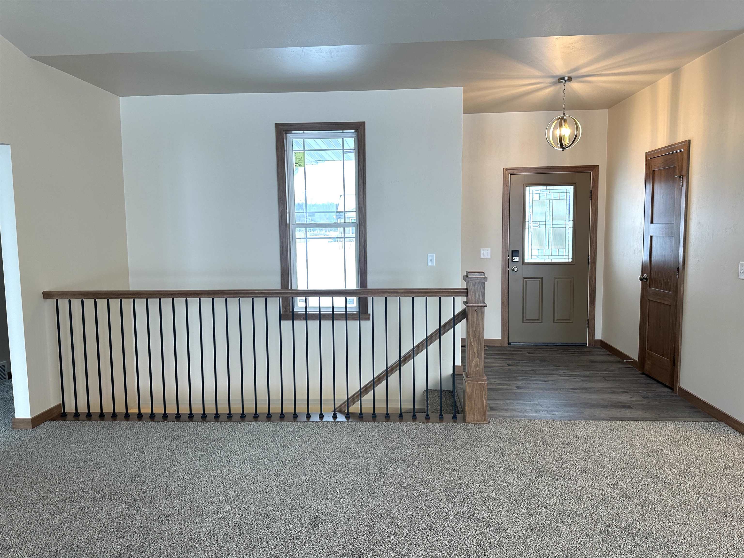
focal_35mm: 24
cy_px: 279
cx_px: 372
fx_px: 516
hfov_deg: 71.6
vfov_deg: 56.8
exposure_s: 1/120
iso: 125
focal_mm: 6.86
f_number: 1.78
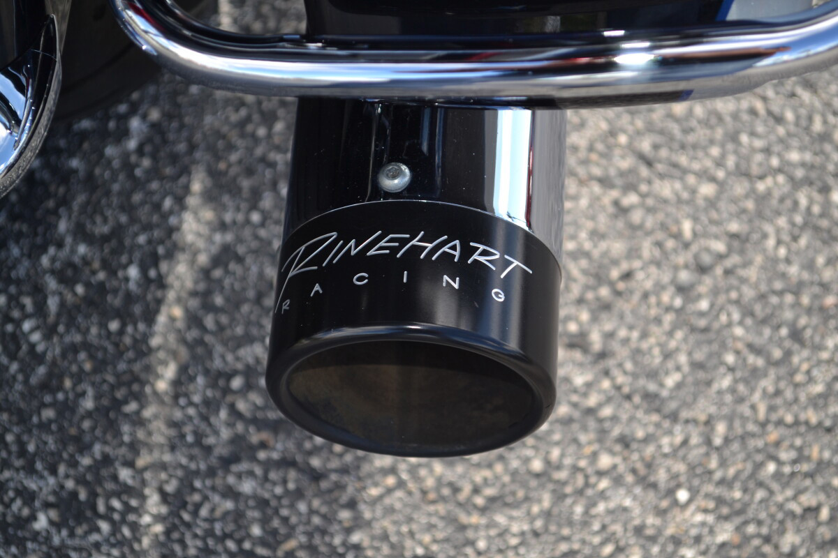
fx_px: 1920
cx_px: 419
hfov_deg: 24.6
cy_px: 279
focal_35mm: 82
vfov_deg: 16.6
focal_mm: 55
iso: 125
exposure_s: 1/125
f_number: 5.6
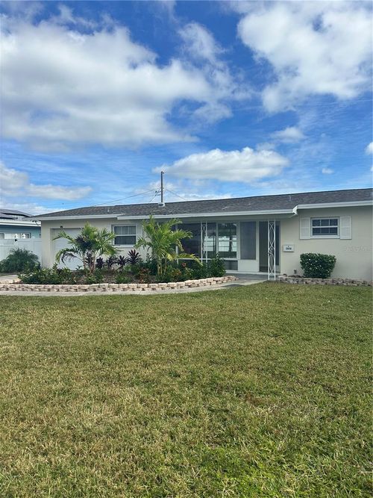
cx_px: 186
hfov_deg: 56.8
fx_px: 345
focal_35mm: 24
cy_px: 249
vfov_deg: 71.6
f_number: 1.78
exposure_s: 1/5525
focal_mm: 6.86
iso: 80
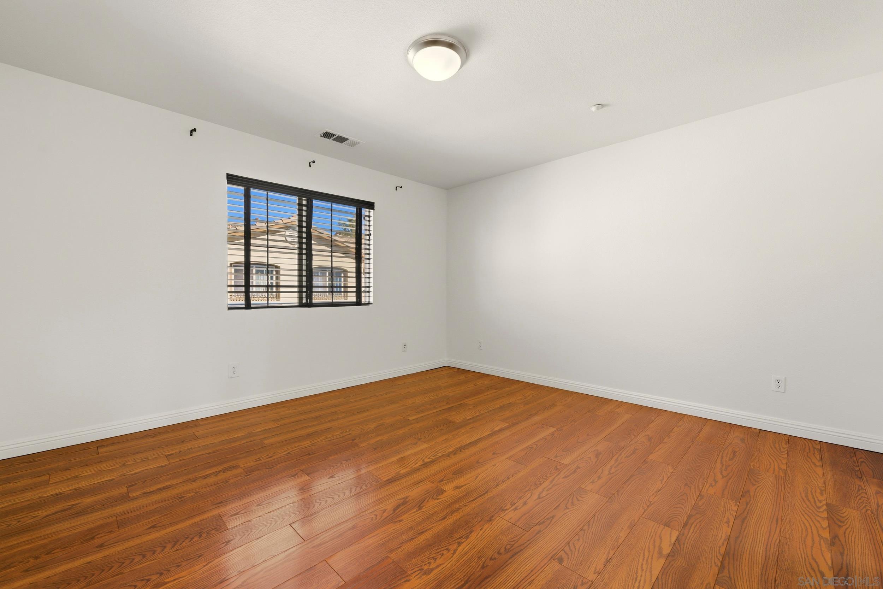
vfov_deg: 81.2
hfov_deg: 104.3
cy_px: 294
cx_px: 442
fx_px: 343
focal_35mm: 14
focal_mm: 14
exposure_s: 1/800
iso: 320
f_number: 6.3
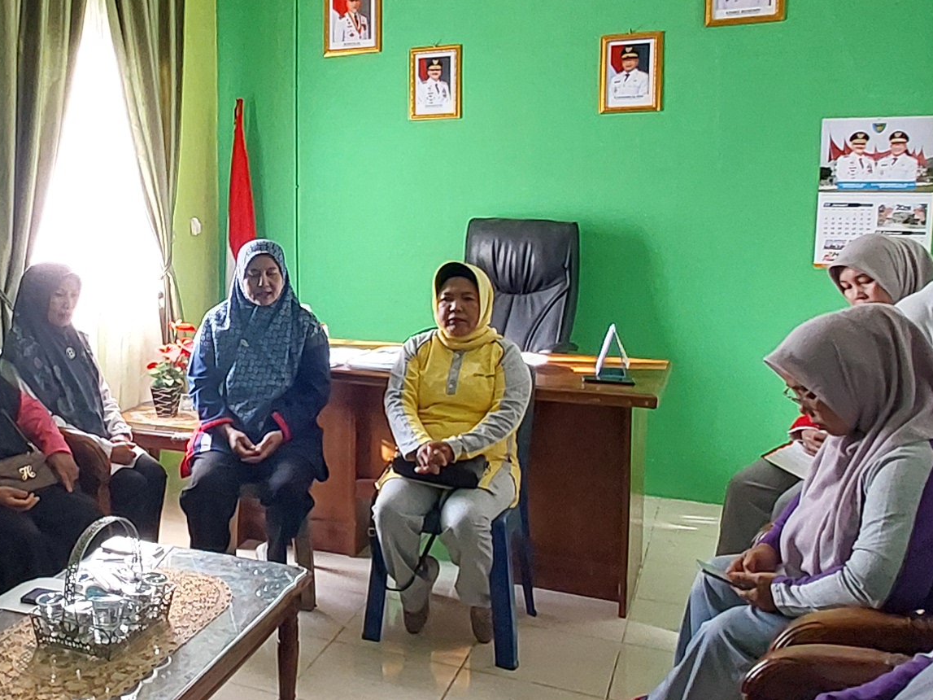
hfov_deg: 47.6
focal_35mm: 37
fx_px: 997
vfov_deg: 38.5
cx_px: 196
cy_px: 273
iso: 200
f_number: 2.2
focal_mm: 1.42
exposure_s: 1/25
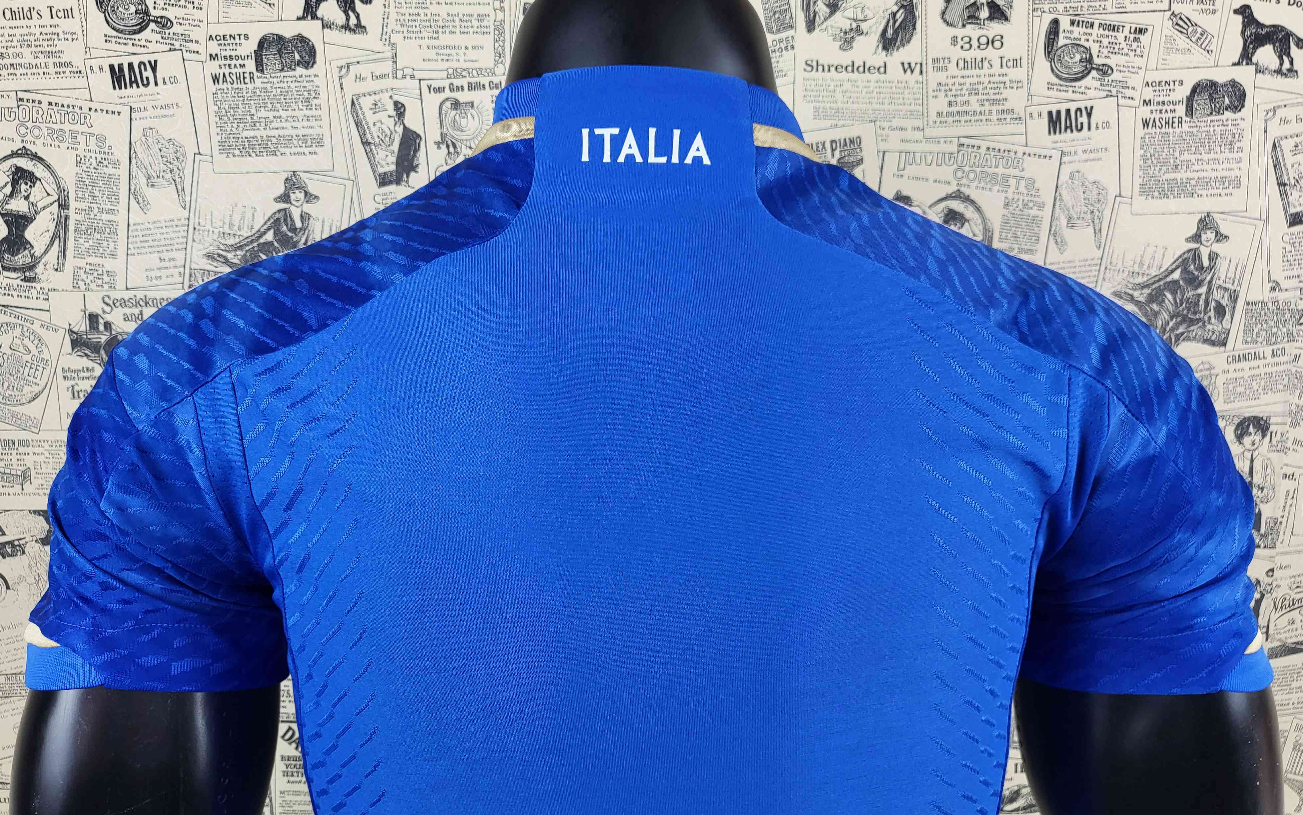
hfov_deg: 66.5
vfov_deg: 44.5
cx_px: 650
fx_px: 994
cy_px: 416
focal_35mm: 28
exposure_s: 1/100
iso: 80
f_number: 1.8
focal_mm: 4.25
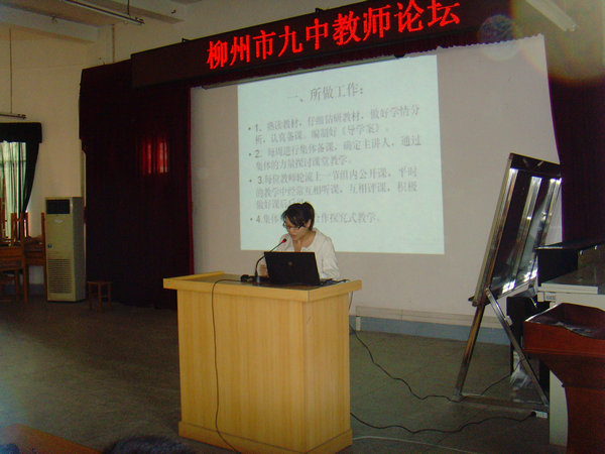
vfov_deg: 36.8
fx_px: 682
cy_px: 227
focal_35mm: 39
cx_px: 302
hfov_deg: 47.9
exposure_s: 1/45
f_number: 3.5
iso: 320
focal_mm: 6.6
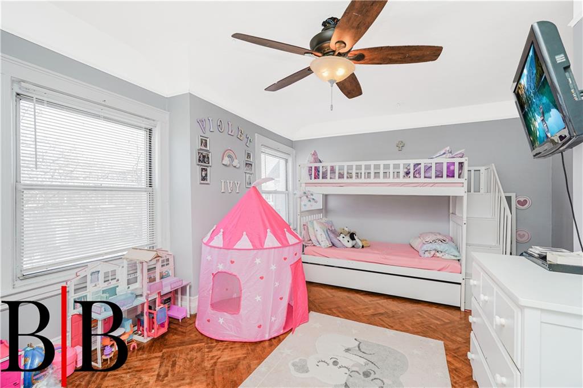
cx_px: 292
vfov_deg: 73.7
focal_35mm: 16
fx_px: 259
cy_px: 194
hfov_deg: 96.8
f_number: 5
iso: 50
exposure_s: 1/50
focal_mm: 16
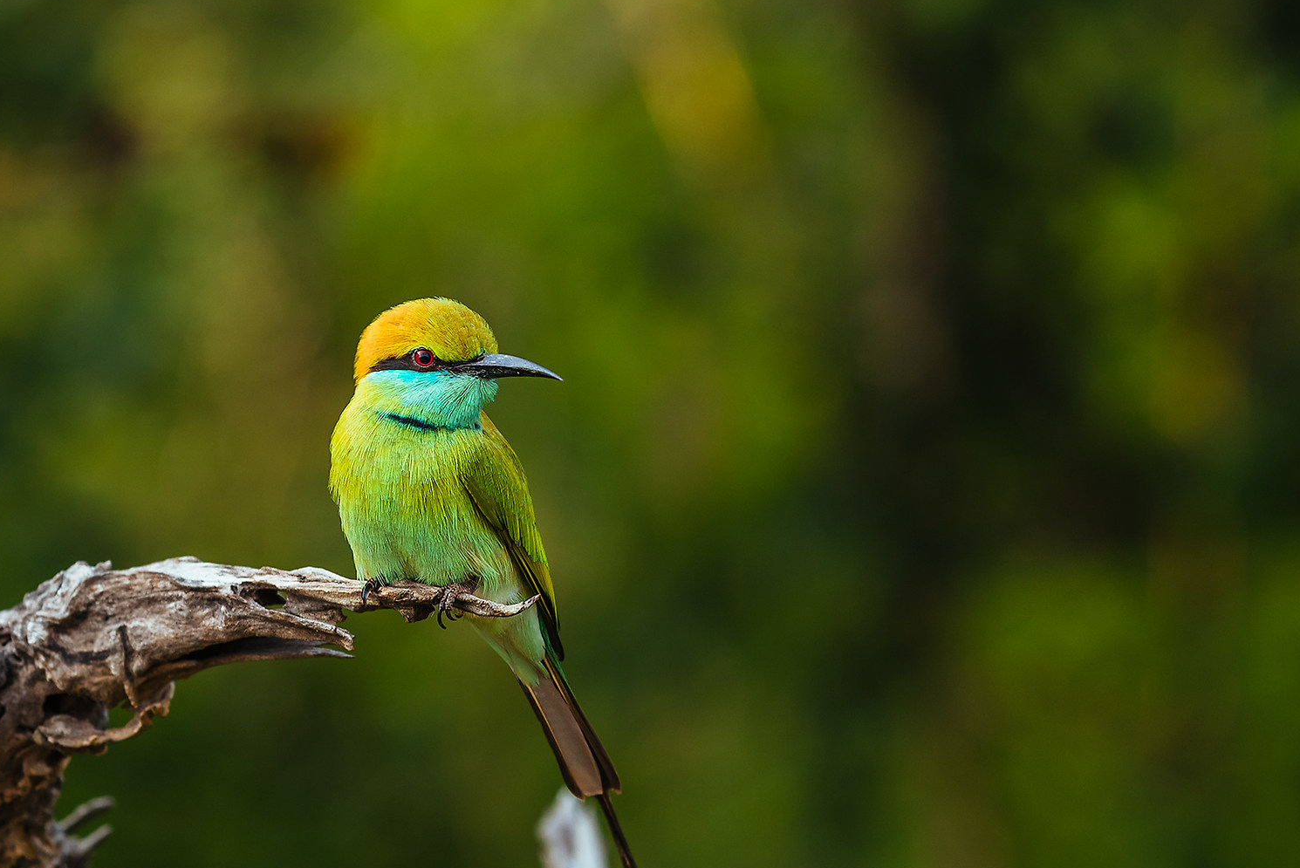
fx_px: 11055
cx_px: 618
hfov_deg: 6.7
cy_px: 589
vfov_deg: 4.5
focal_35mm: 306
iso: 200
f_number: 5
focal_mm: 190
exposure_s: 1/250
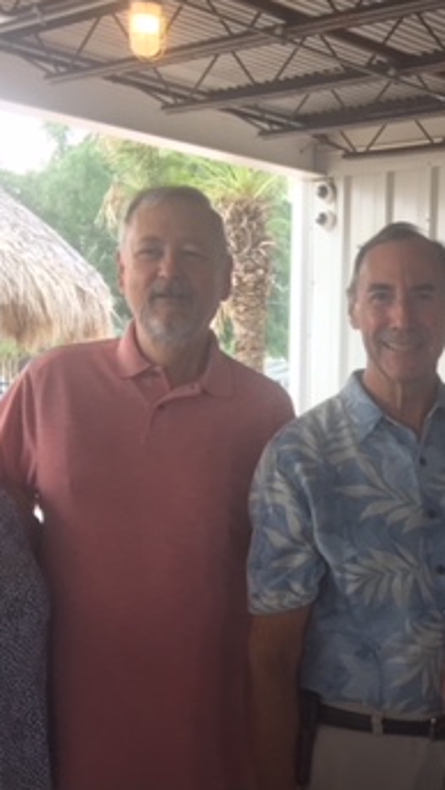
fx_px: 1237
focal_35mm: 59
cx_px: 470
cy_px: 518
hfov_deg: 19.6
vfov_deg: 35.1
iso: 40
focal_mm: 4.15
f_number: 2.2
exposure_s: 1/120
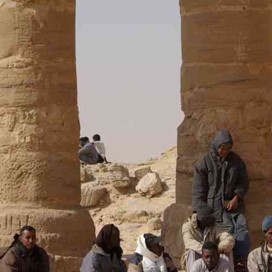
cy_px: 57
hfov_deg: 9.2
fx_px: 1695
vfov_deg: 9.2
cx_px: 146
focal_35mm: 191
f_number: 9.5
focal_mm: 64.9
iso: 100
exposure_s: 1/180
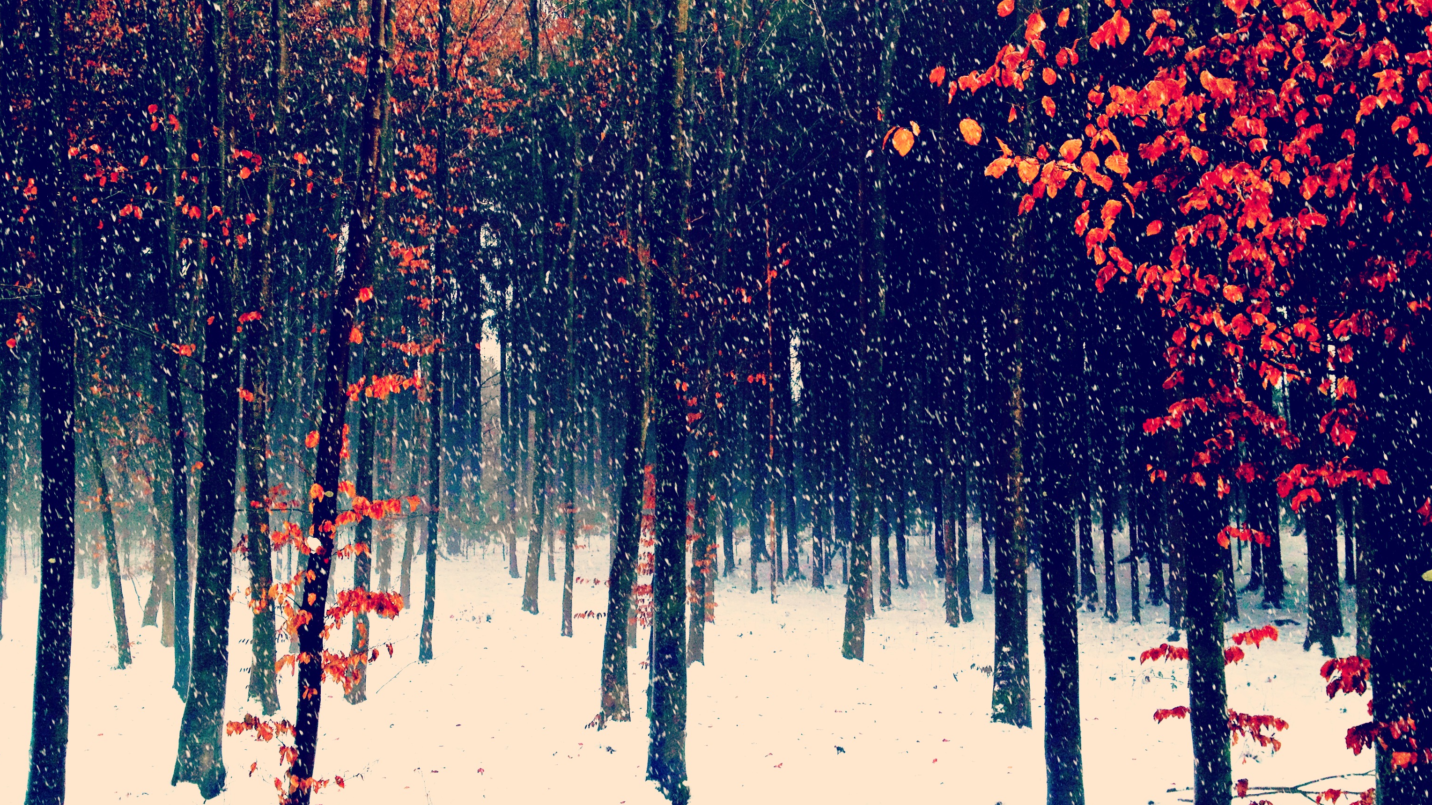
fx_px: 1481
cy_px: 438
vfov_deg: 30.4
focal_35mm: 39
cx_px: 712
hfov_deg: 51.6
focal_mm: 4.28
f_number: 2.4
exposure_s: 1/202
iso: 50
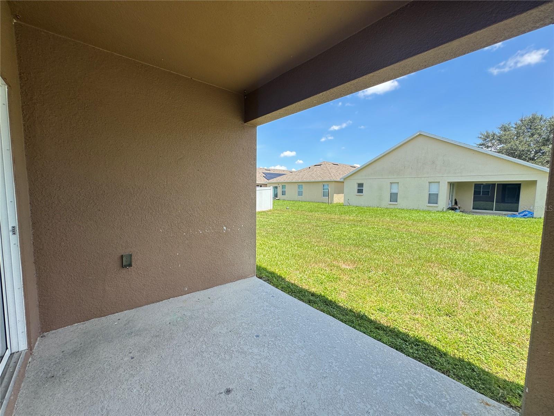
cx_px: 277
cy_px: 208
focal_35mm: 14
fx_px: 224
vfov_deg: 85.7
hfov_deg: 102.1
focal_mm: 2.22
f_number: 2.2
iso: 40
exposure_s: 1/373
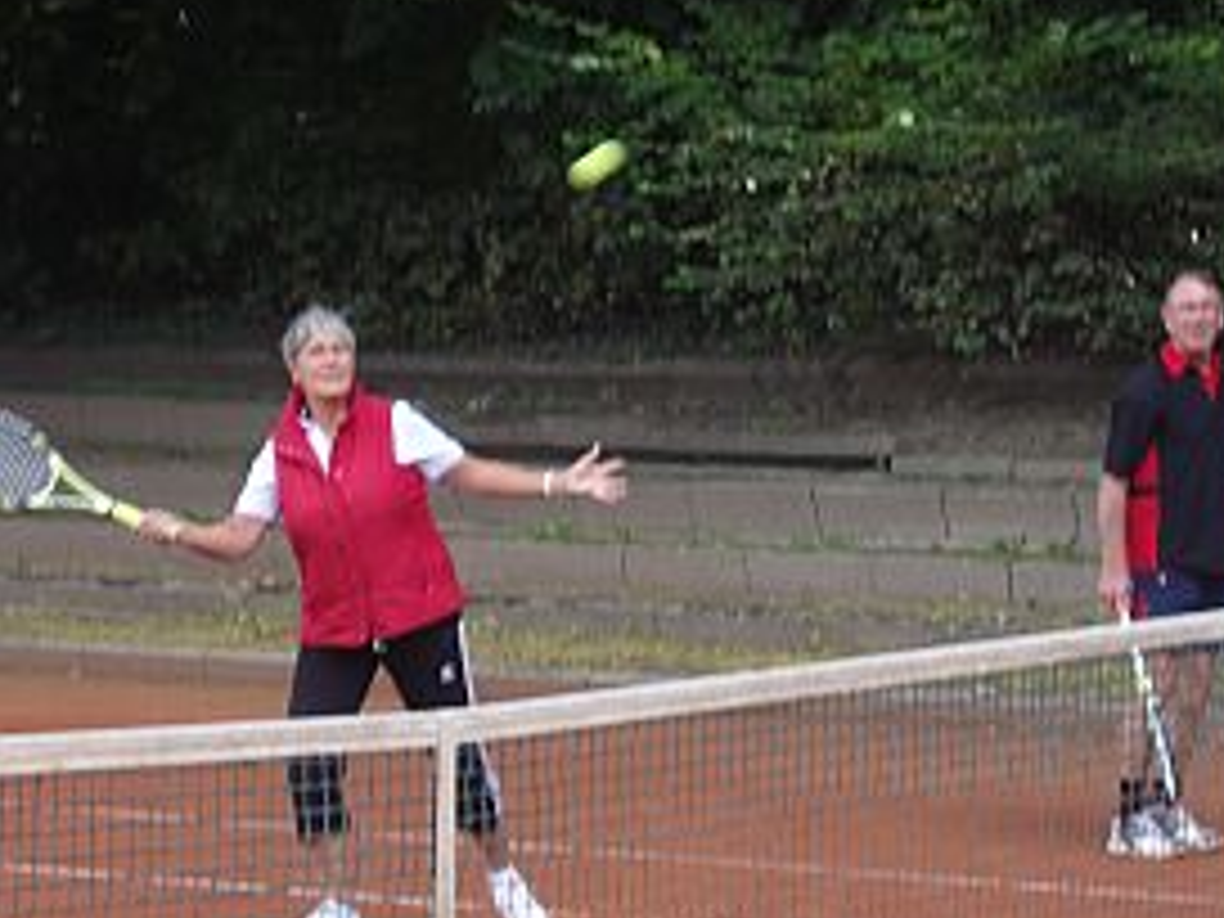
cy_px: 464
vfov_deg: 9.9
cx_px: 896
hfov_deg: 13.1
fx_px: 5304
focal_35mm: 150
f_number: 5.2
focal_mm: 21.9
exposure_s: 1/80
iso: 100
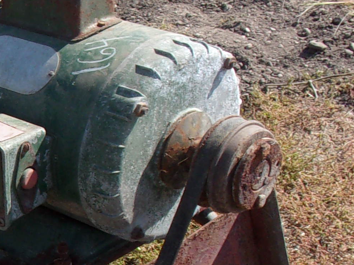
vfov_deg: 14.0
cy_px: 295
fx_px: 1053
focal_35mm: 103
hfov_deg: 17.4
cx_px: -153
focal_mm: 5.1
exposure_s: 1/58
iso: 80
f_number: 10.8
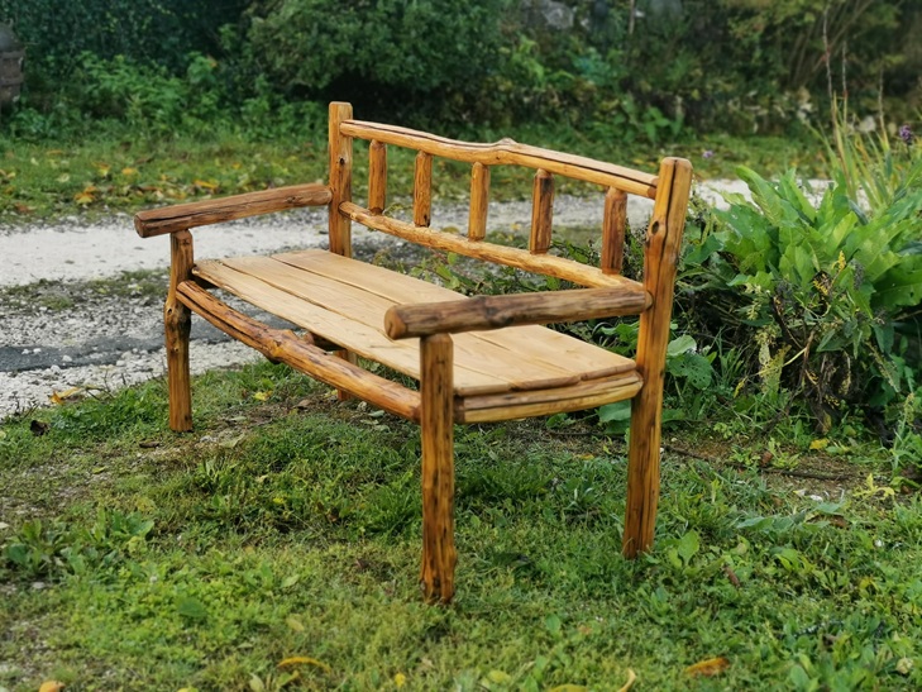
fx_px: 1465
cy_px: 346
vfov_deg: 26.6
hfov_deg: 34.9
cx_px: 461
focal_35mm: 55
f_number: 4
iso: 50
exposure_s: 1/315
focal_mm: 5.58
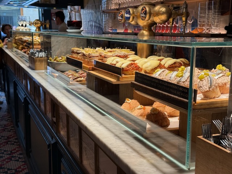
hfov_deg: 39.7
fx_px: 322
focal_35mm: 48
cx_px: 116
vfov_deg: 30.3
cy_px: 87
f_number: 1.78
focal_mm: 6.76
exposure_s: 1/121
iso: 50
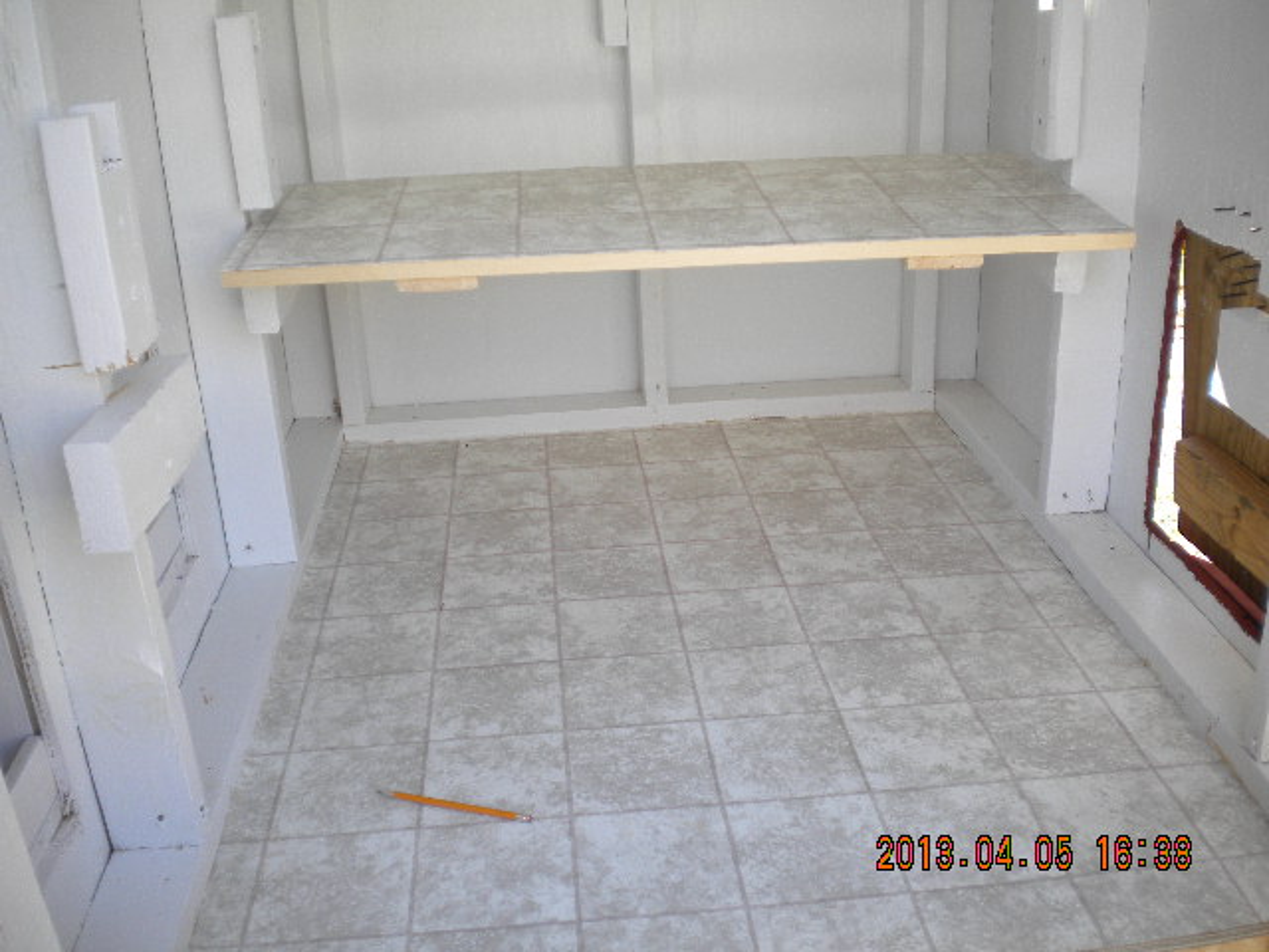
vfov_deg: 40.7
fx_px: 1283
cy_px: 476
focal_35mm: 35
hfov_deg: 52.6
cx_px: 634
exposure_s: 1/78.5
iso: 80
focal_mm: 6.3
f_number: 3.1
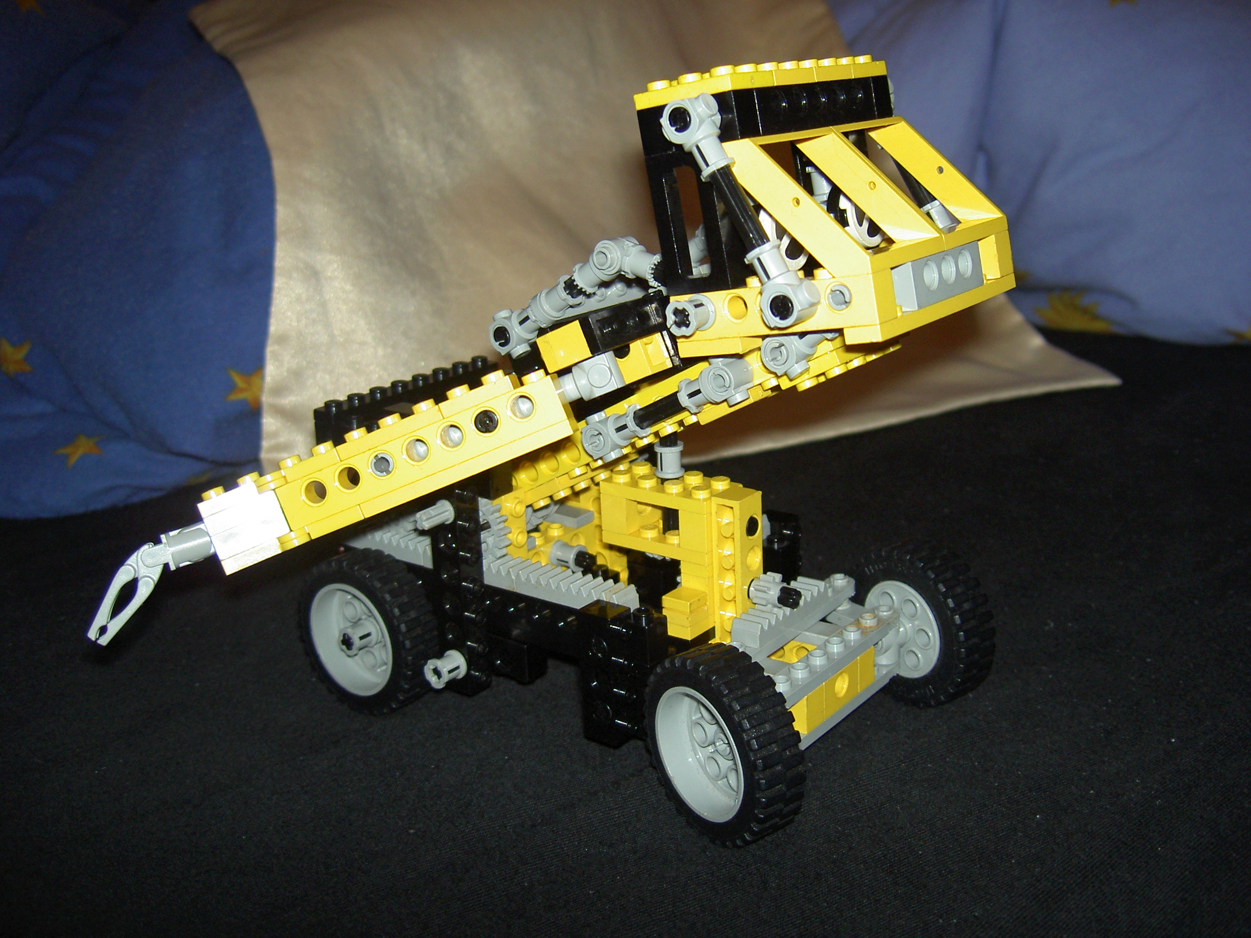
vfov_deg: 36.8
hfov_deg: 47.9
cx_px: 626
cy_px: 469
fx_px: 1409
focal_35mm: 39
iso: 100
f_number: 2.8
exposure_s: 1/59.5
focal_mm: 8
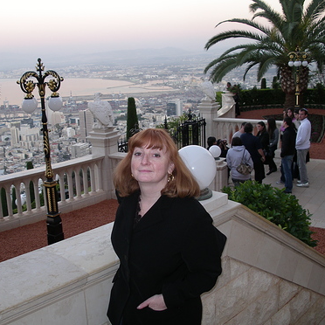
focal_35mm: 44
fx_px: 467
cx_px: 136
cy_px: 163
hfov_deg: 38.2
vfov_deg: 38.3
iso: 125
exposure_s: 1/40
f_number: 2.8
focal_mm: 7.8
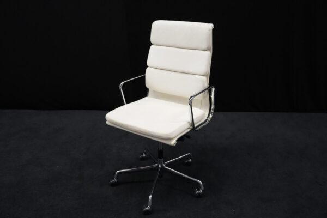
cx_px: 164
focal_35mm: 32
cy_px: 109
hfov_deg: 58.7
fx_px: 291
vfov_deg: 41.1
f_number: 4
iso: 5000
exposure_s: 1/160
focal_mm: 32
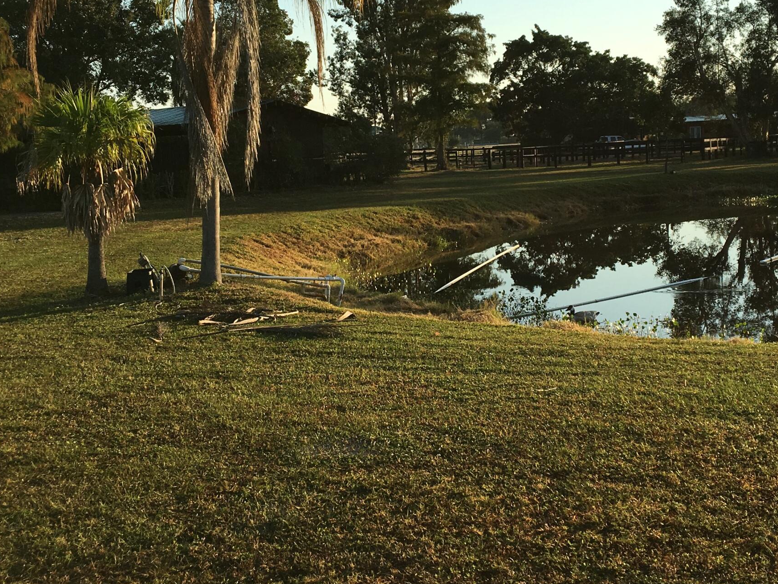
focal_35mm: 51
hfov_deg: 37.4
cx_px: 461
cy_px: 240
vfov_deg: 28.5
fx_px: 1146
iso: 25
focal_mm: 4.15
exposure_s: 1/1282
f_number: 2.2
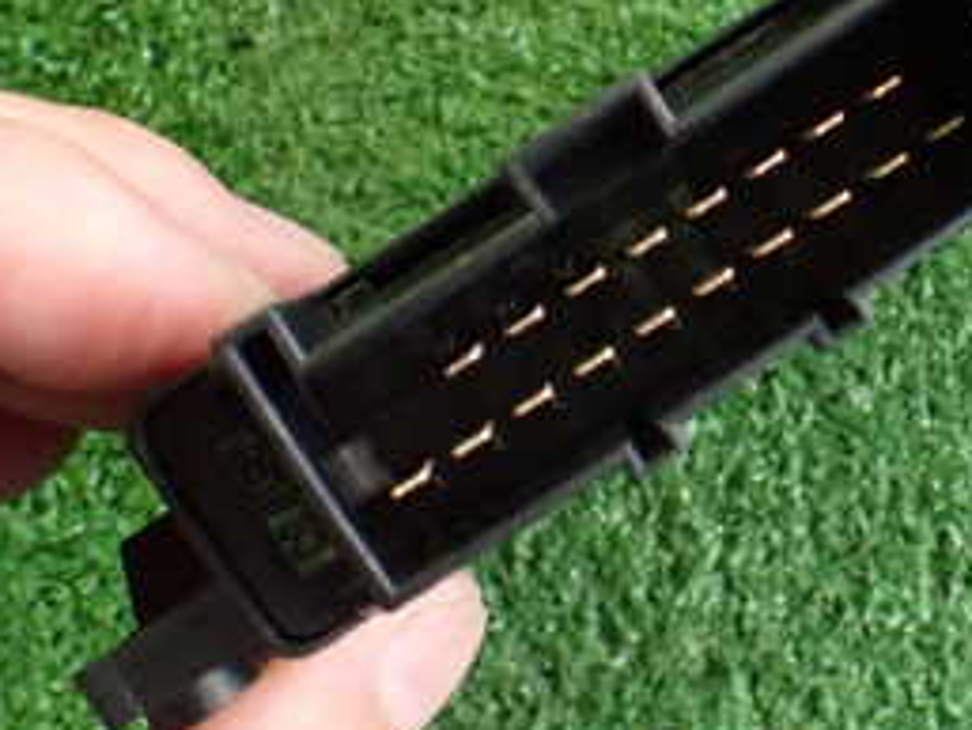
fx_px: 1966
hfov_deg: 26.6
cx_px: 919
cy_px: 151
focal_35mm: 70
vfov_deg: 20.8
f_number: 2.3
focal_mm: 5.4
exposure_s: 1/80
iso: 800
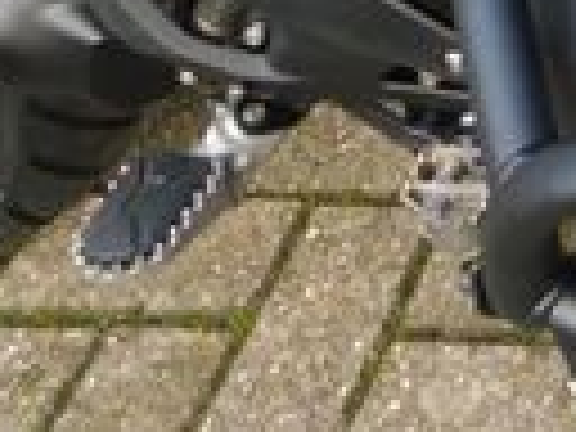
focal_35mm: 115
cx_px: 1206
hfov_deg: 14.0
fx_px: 1914
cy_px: -554
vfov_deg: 11.1
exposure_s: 1/125
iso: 125
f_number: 3
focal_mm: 4
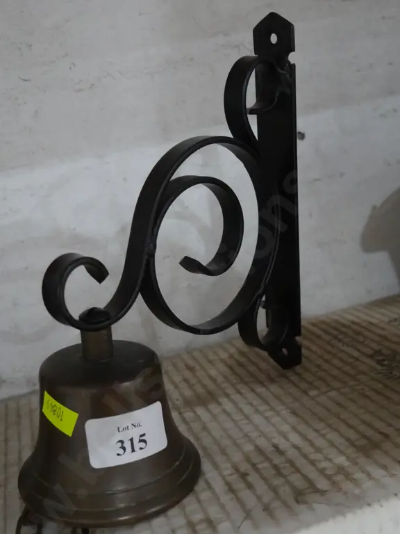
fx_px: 616
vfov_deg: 46.5
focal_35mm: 40
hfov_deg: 36.0
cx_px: 195
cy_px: 324
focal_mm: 15
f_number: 3.6
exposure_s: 1/60
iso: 2500
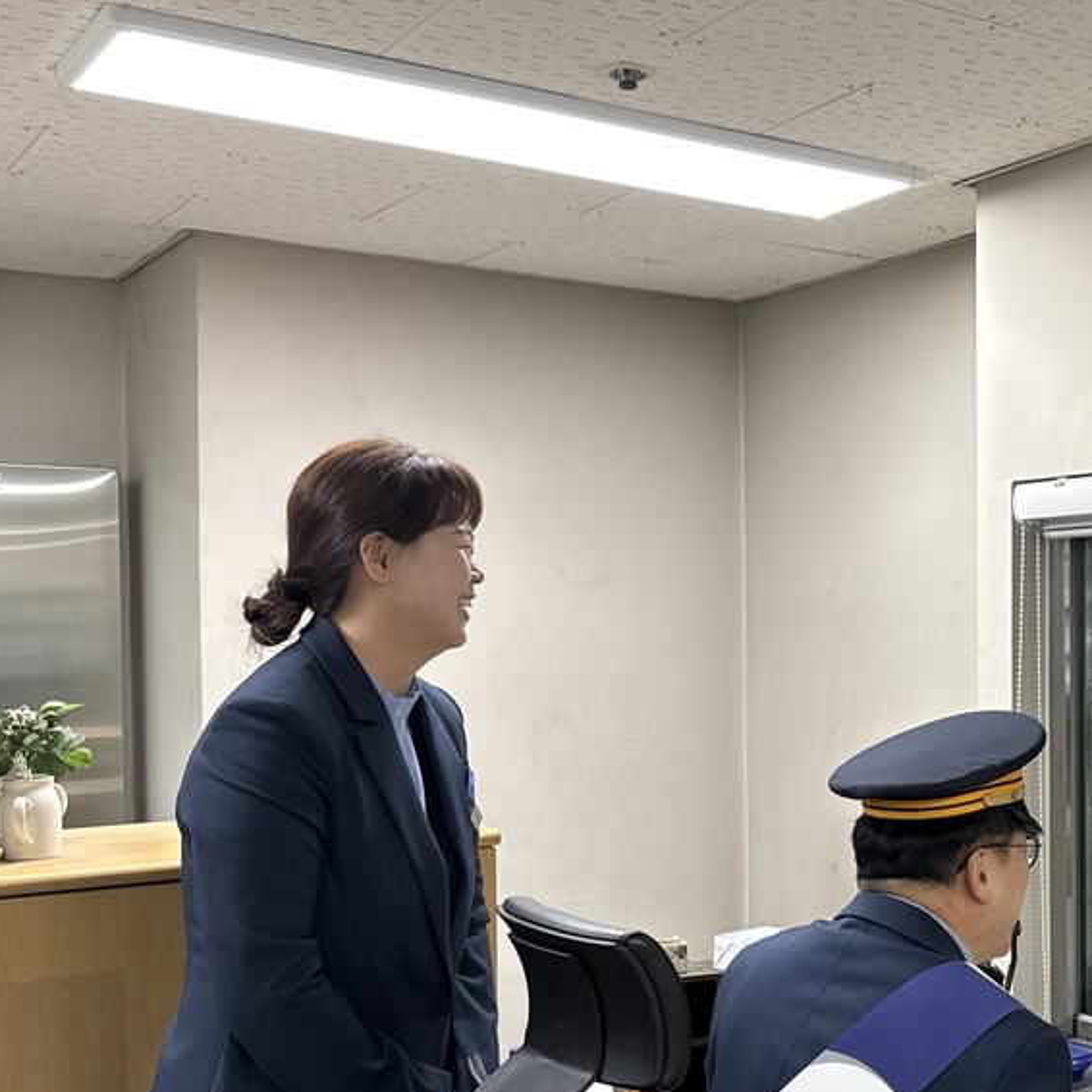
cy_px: 658
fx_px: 1713
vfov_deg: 35.2
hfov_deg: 34.0
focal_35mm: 48
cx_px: 918
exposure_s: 1/120
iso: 200
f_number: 1.78
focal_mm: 6.76
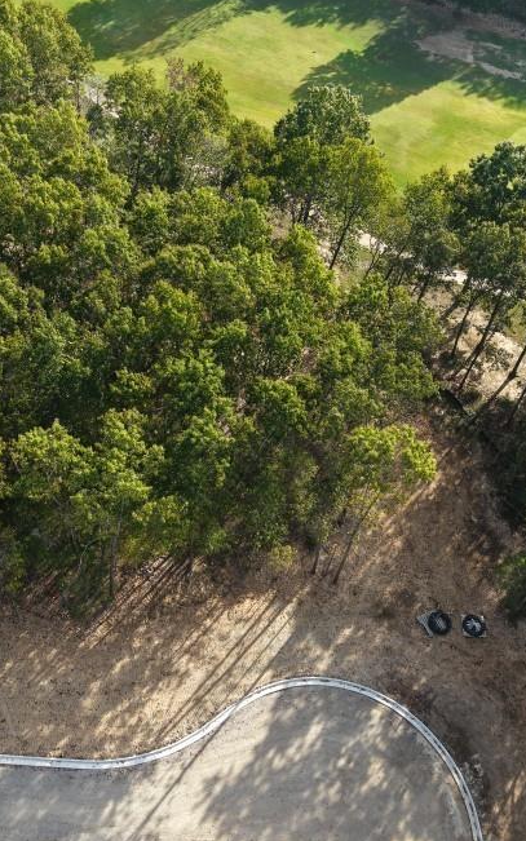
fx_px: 917
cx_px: 204
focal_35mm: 40
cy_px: 369
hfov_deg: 31.9
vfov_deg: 49.2
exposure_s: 1/800
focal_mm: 8.67
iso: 100
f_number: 1.8
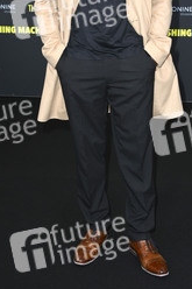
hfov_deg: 19.2
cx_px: 104
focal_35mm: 71
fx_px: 569
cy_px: 70
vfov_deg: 28.0
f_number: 5.6
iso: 640
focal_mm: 44
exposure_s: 1/250
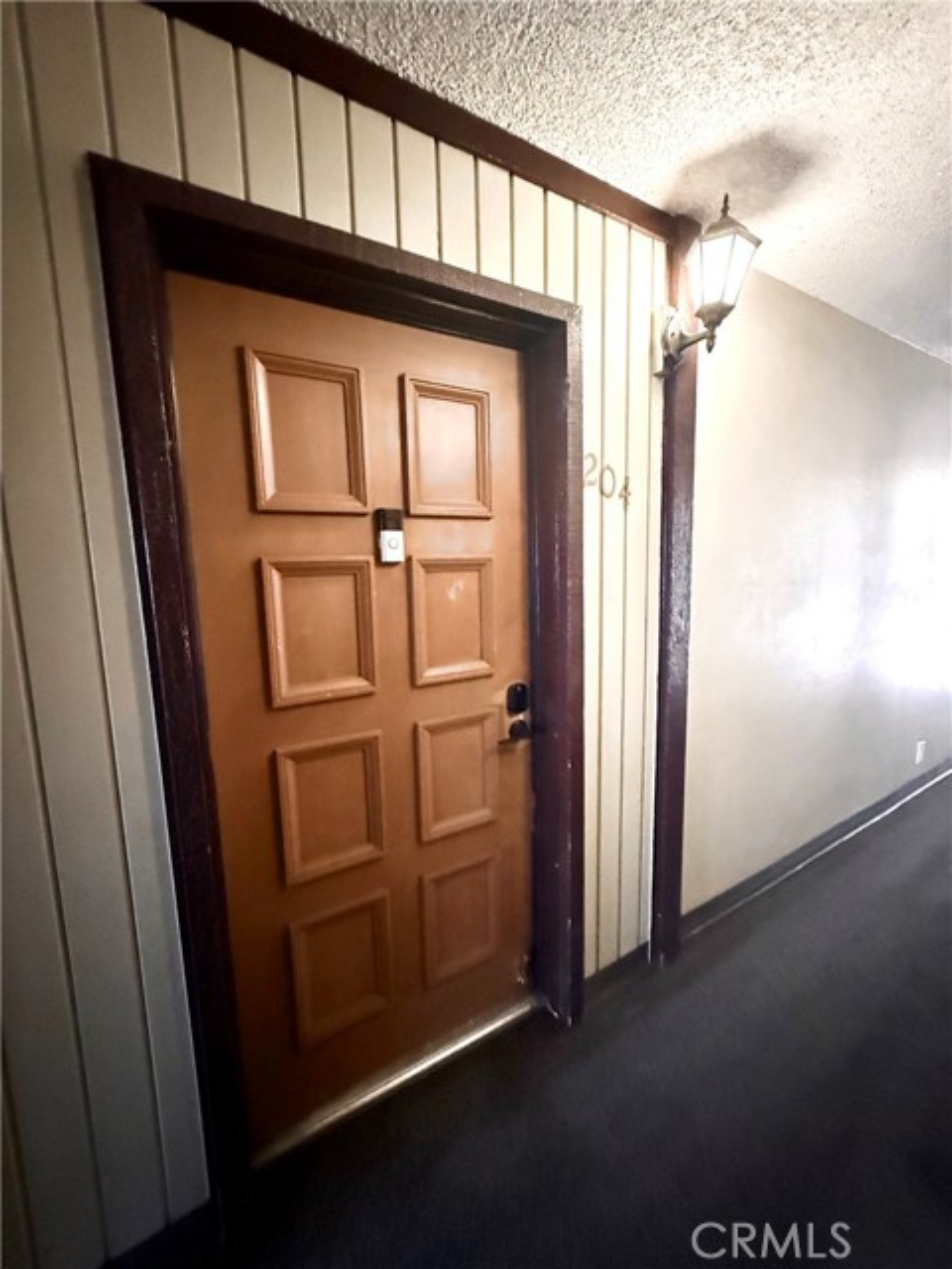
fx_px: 513
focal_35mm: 14
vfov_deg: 102.1
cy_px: 634
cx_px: 476
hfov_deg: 85.7
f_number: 2.2
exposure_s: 1/30
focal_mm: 2.22
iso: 1600
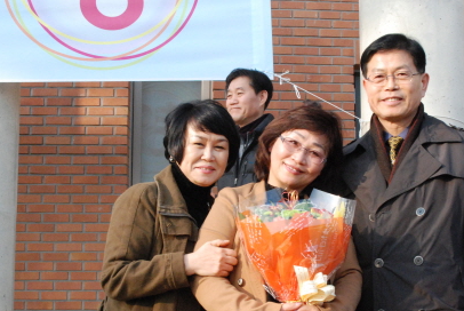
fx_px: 800
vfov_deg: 21.9
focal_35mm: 62
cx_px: 265
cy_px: 220
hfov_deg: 32.3
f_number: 10
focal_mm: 24
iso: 1600
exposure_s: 1/400
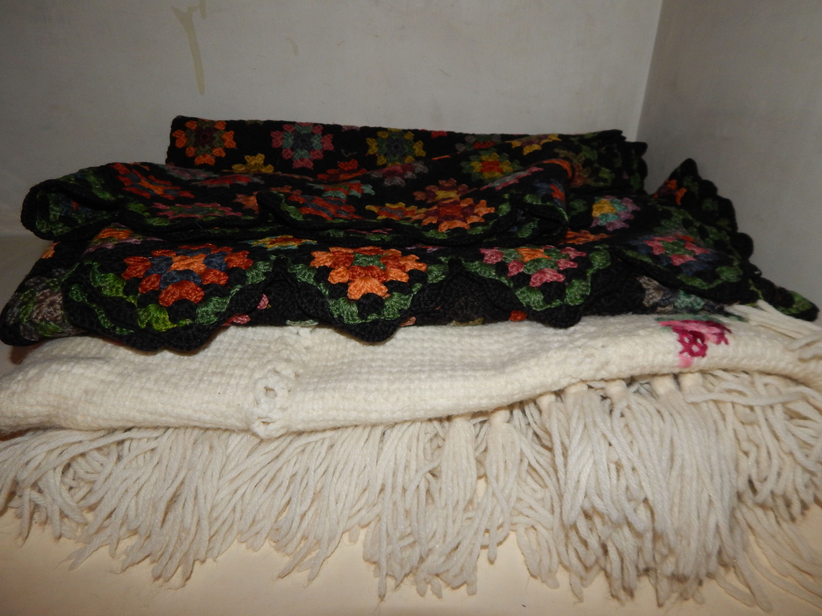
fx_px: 546
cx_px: 411
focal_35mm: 23
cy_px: 308
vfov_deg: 58.9
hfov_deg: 73.9
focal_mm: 4
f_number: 6
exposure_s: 1/30
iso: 200
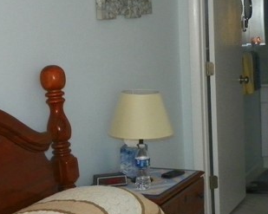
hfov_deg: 21.4
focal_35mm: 84
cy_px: 129
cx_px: 309
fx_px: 666
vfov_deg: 18.3
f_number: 2.8
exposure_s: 1/30
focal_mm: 4.6
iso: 200
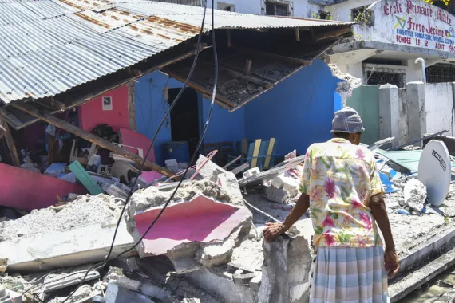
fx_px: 455
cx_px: 235
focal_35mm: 36
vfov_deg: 36.9
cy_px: 150
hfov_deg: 53.1
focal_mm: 18
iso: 160
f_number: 5.6
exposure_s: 1/400
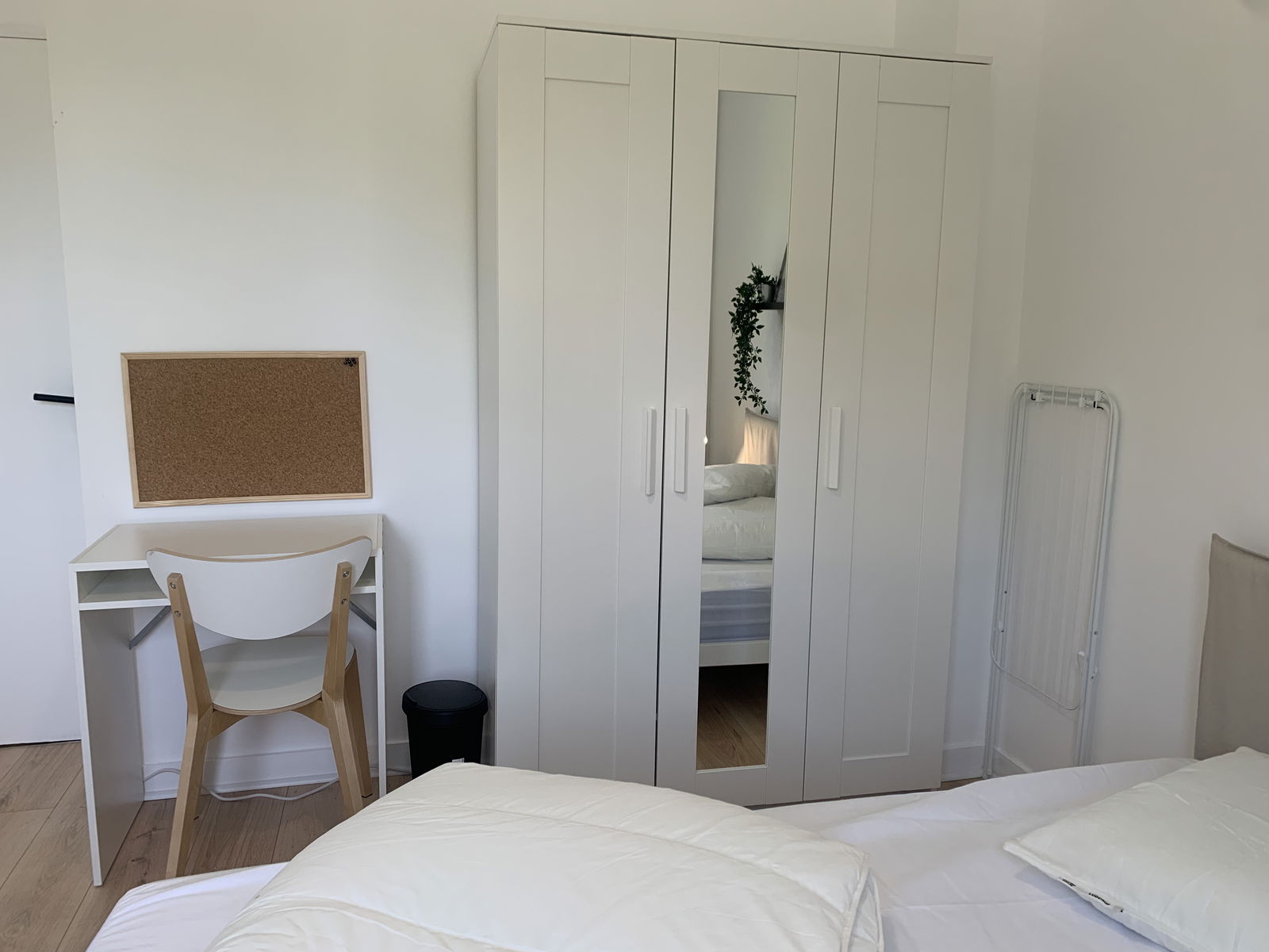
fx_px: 953
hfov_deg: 67.3
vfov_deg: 53.1
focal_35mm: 26
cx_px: 634
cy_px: 476
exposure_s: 1/121
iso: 50
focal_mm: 4.25
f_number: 1.8
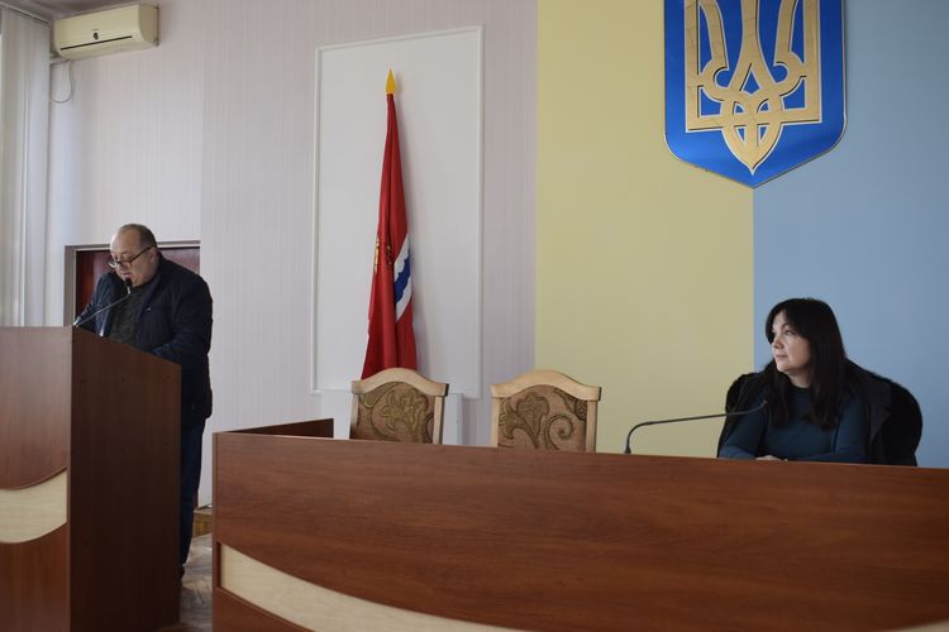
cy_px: 316
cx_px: 474
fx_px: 949
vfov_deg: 36.9
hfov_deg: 53.1
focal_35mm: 36
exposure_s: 1/125
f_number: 5.6
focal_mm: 24
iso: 400
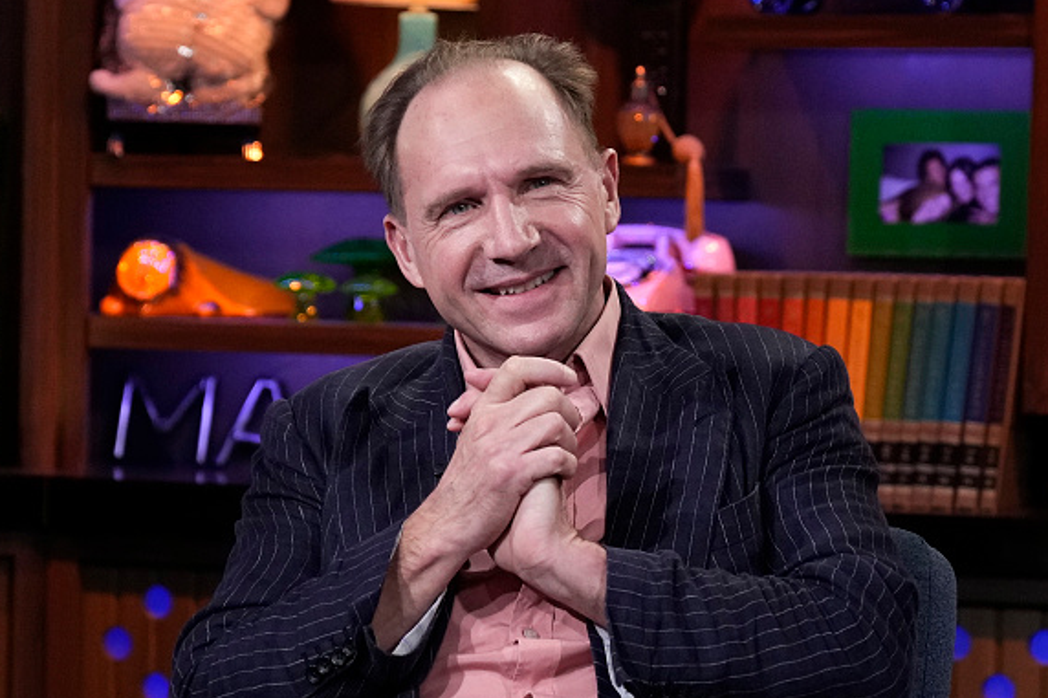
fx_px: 3172
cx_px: 517
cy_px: 354
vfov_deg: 12.6
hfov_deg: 18.8
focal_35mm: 109
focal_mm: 70
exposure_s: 1/160
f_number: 2.8
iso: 2500
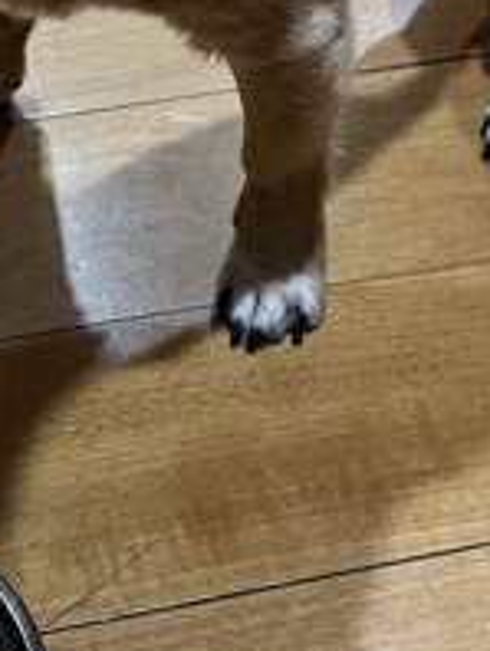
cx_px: 76
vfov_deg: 21.5
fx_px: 1582
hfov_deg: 17.4
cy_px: -141
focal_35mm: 84
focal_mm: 5.7
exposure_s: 1/40
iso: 500
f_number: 1.5
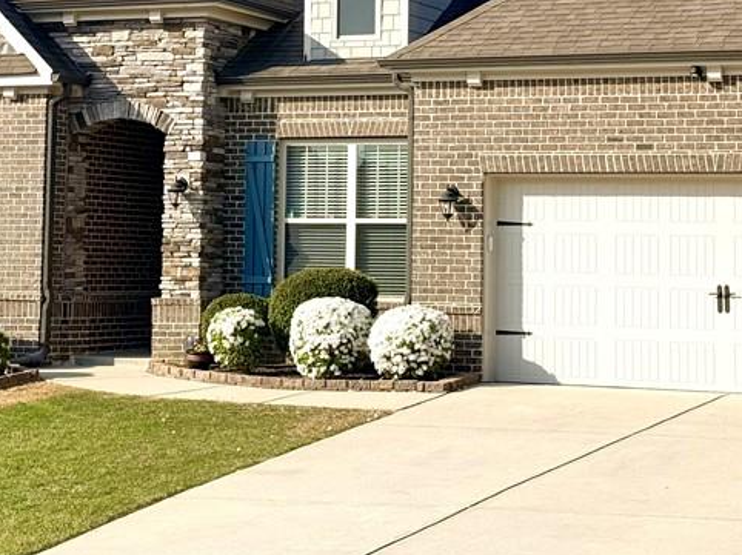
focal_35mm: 102
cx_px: 311
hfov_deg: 19.3
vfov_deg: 14.4
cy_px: 71
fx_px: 2185
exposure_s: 1/6024
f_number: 1.78
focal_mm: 6.76
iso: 80
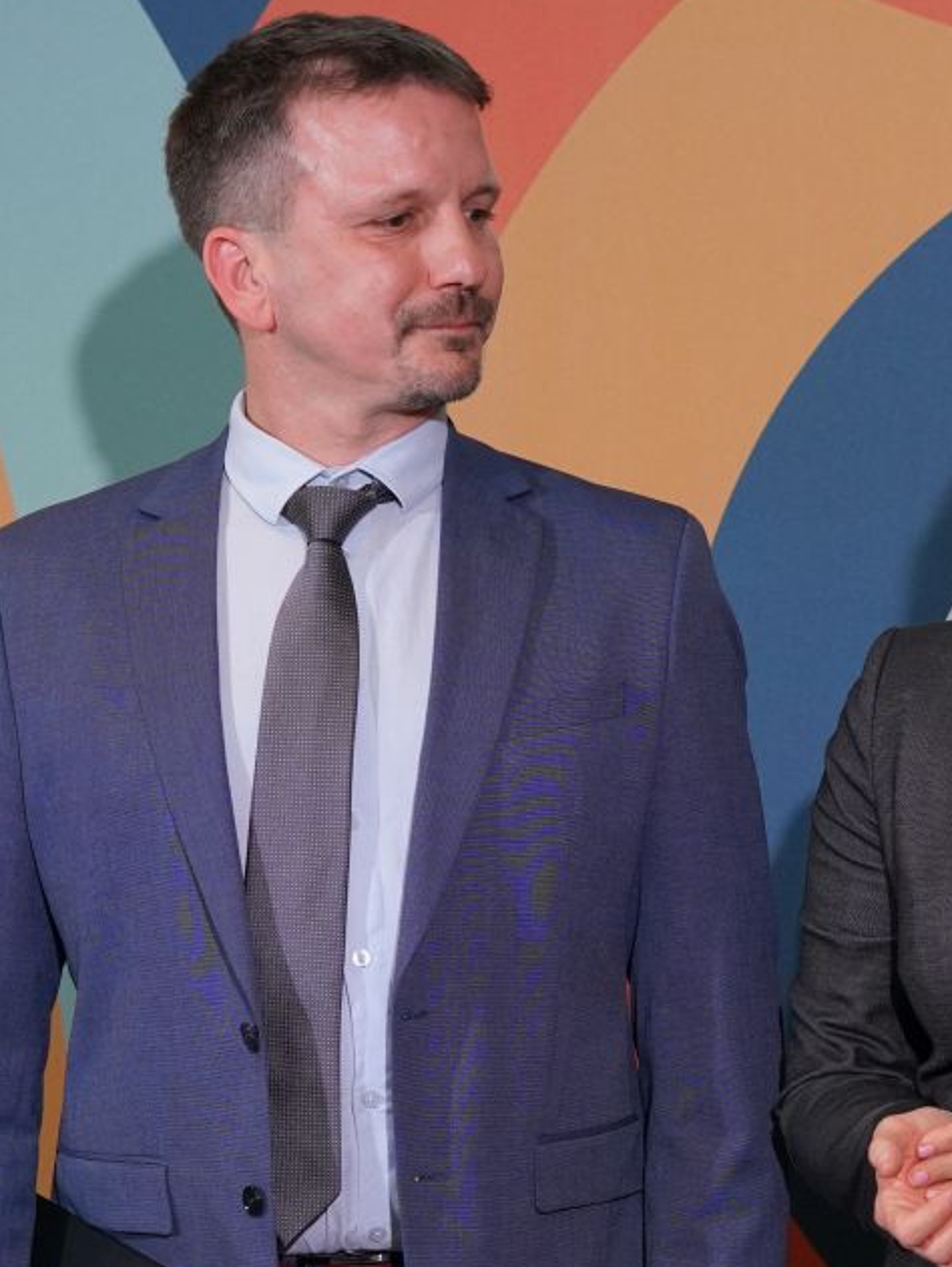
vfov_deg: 7.3
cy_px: 1039
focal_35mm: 272
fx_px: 9964
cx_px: 1121
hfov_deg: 5.4
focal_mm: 93
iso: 1600
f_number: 4
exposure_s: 1/160
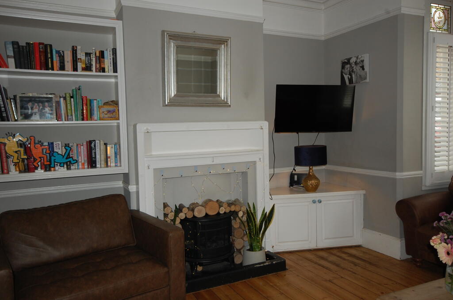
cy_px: 150
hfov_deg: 62.0
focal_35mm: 30
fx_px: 377
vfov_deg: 43.5
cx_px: 226
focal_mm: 20
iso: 400
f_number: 5.6
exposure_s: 1/60
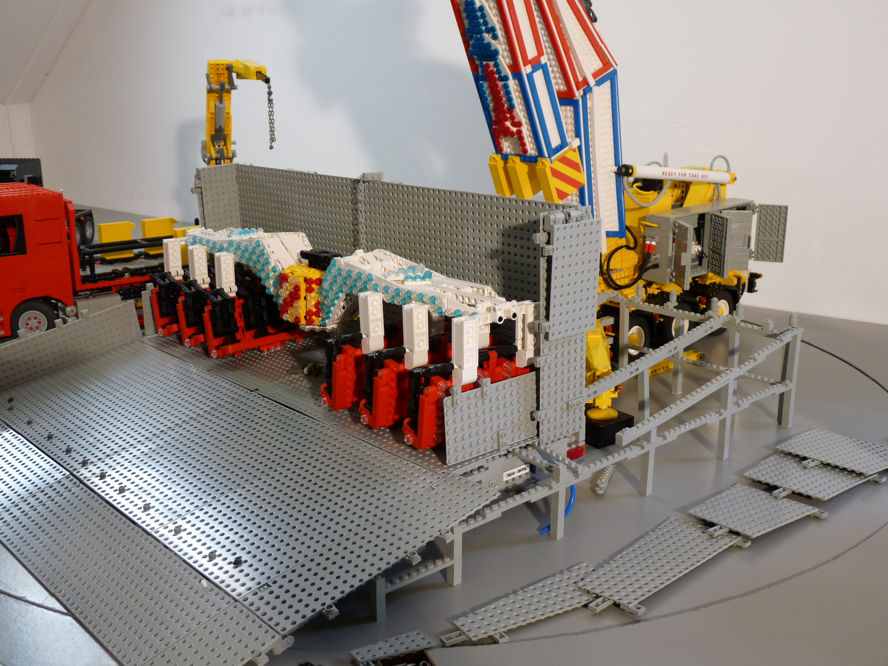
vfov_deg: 37.7
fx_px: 975
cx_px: 444
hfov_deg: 49.0
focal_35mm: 38
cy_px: 333
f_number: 3
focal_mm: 6.8
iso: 125
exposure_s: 1/30
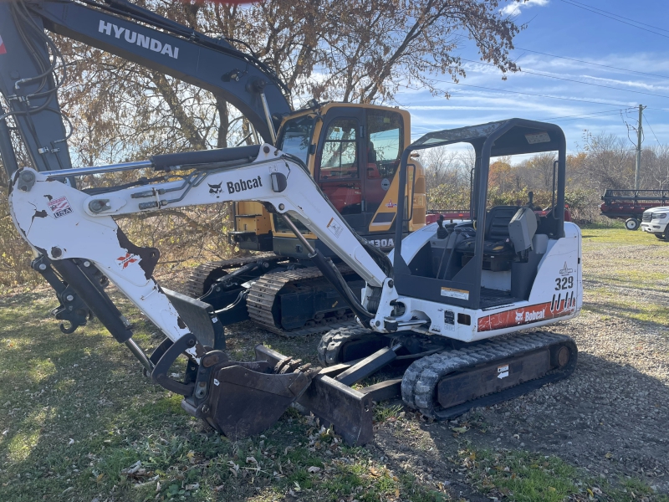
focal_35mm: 26
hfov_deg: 67.3
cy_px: 251
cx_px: 334
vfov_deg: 53.1
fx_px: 502
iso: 32
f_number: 1.6
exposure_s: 1/1247
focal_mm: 4.2
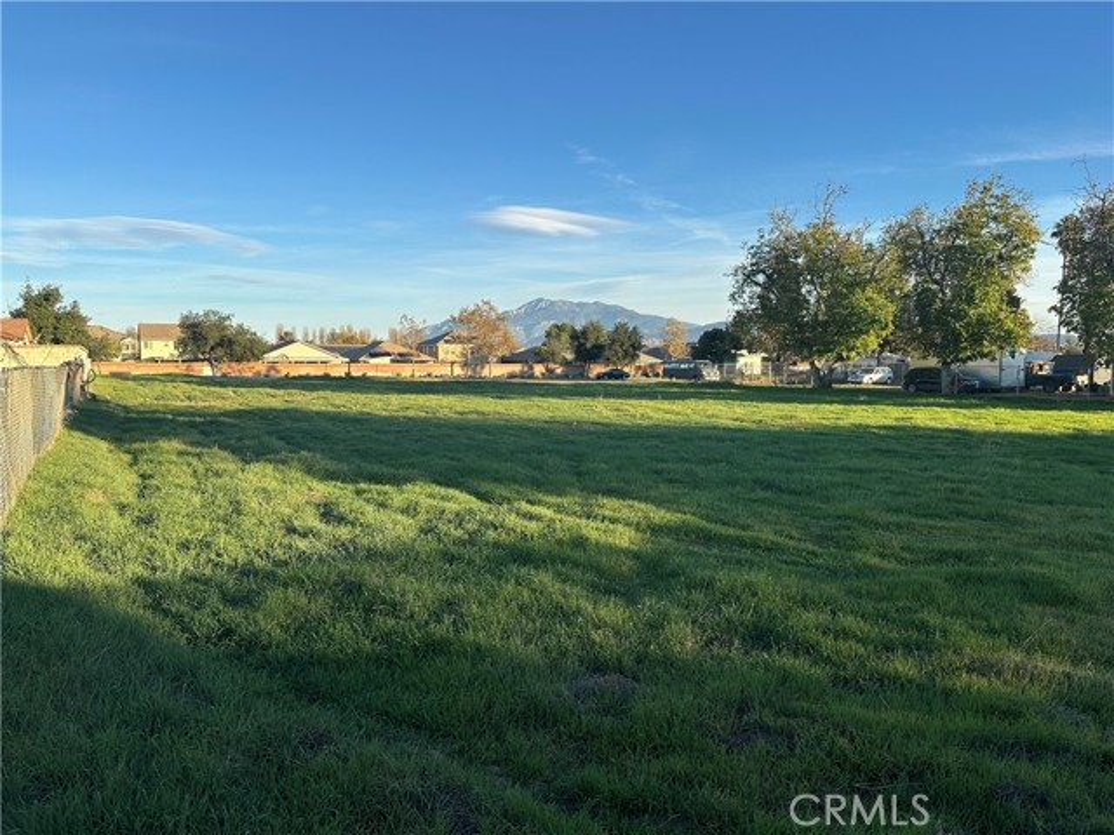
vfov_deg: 56.8
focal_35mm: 24
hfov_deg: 71.6
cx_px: 557
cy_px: 418
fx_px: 772
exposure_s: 1/2110
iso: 80
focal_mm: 6.86
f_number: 1.78
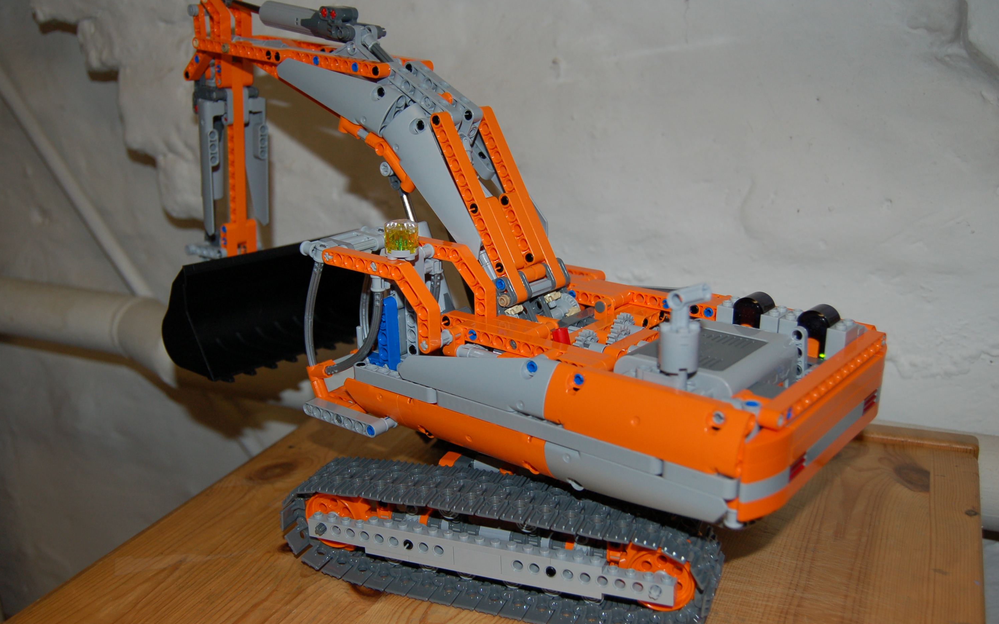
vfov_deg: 35.8
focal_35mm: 36
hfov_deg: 54.6
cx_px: 498
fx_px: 967
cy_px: 316
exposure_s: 1/60
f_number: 3.8
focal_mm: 23
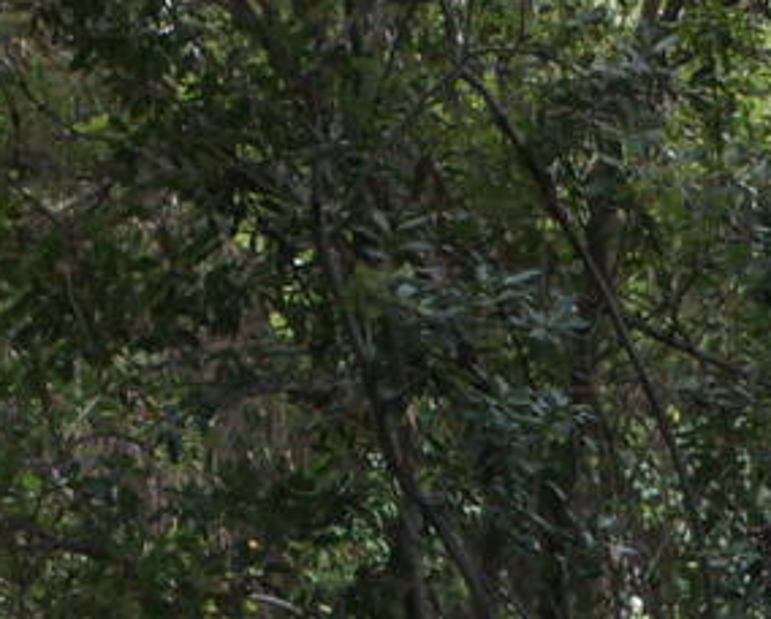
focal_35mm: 436
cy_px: 1419
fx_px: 9954
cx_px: 399
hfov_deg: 4.4
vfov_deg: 3.5
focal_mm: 55
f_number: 4
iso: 500
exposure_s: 1/200
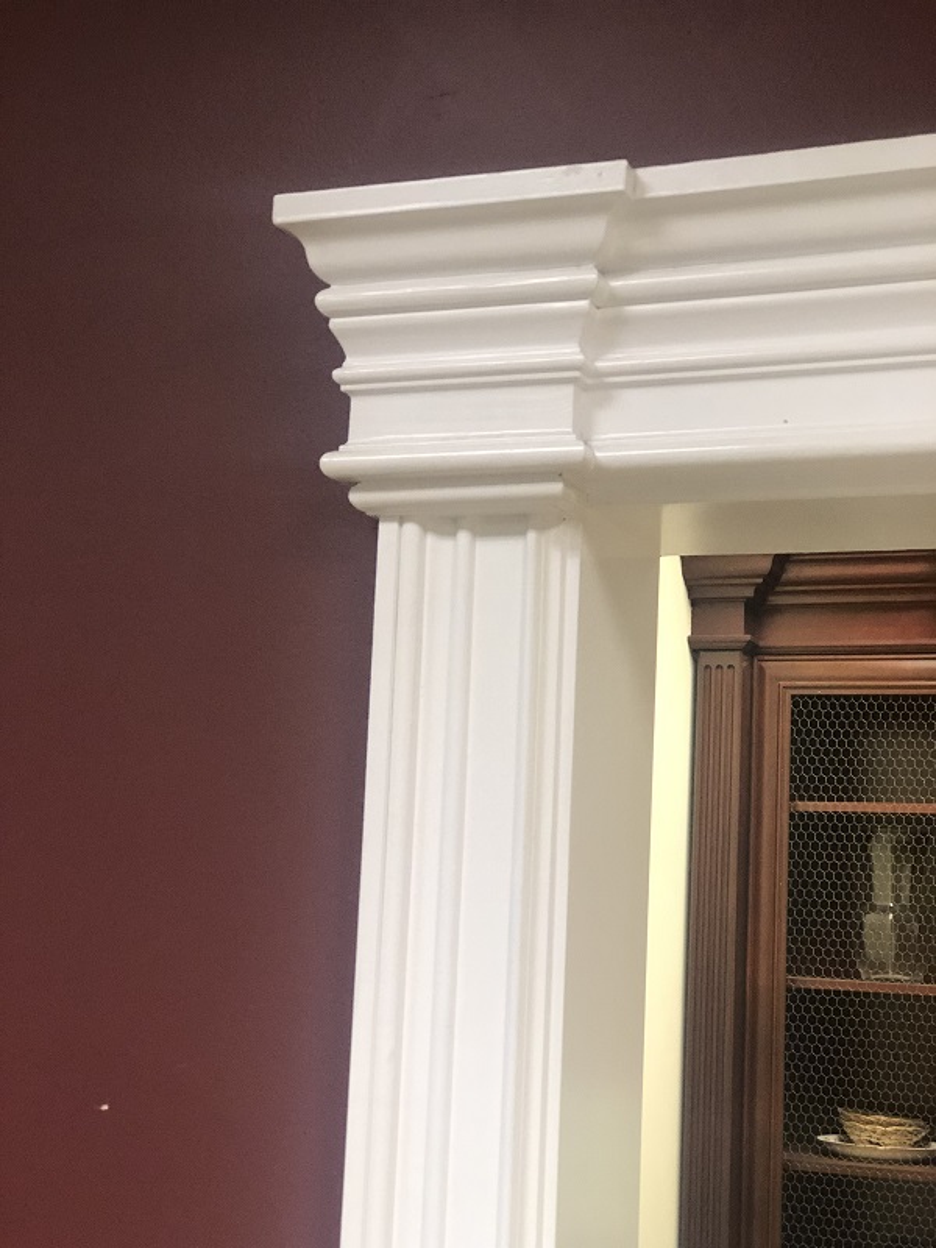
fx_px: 2055
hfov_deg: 25.7
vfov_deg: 33.8
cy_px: 624
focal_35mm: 57
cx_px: 468
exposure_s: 1/60
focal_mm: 6.6
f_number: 2.8
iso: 400
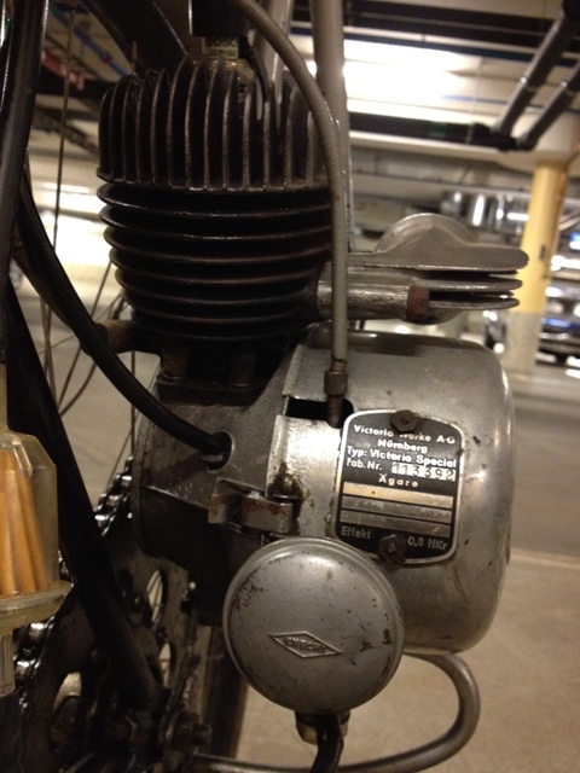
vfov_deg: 52.6
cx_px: 290
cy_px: 386
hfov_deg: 40.7
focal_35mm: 35
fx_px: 782
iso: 400
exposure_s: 1/15
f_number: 2.4
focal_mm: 4.28
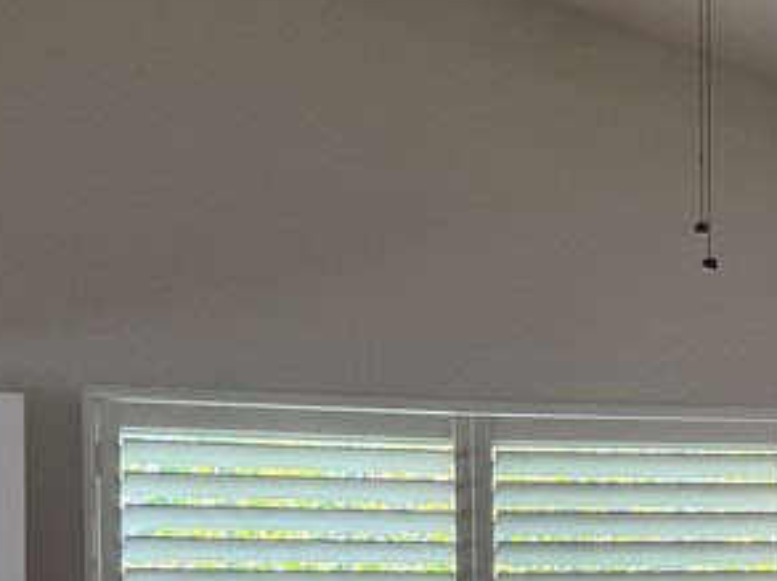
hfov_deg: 22.8
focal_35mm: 84
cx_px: 682
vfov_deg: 17.0
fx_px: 1883
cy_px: 637
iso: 200
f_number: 1.78
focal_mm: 6.76
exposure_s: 1/234
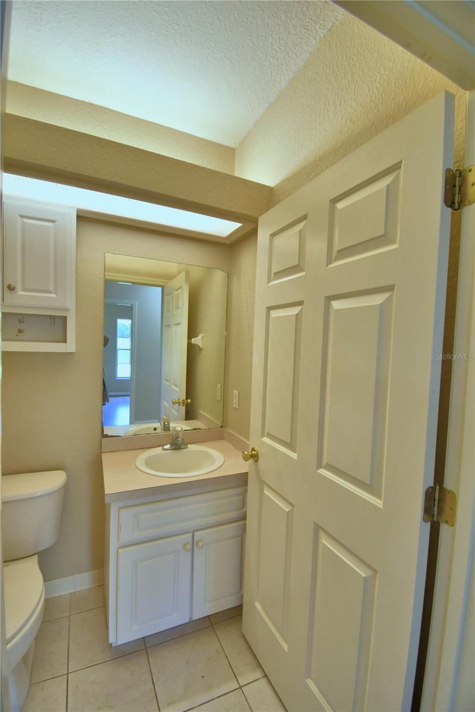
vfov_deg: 100.4
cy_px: 356
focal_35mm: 15
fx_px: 297
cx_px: 238
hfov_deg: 77.3
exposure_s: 1/60
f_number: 4.5
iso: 400
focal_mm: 10
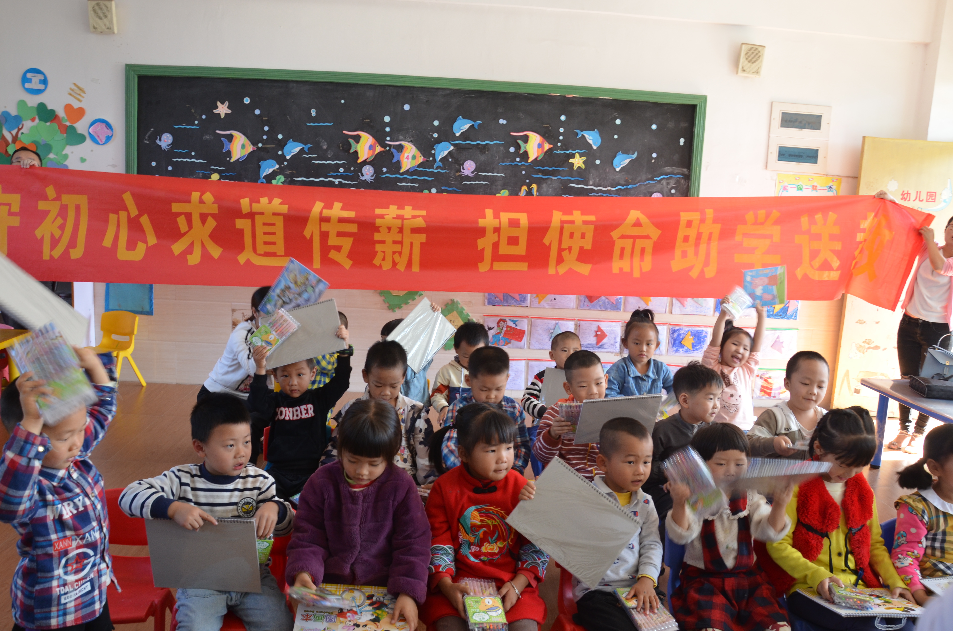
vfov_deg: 46.2
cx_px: 465
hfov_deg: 65.6
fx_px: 740
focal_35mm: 28
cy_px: 311
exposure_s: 1/25
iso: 400
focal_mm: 18
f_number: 9
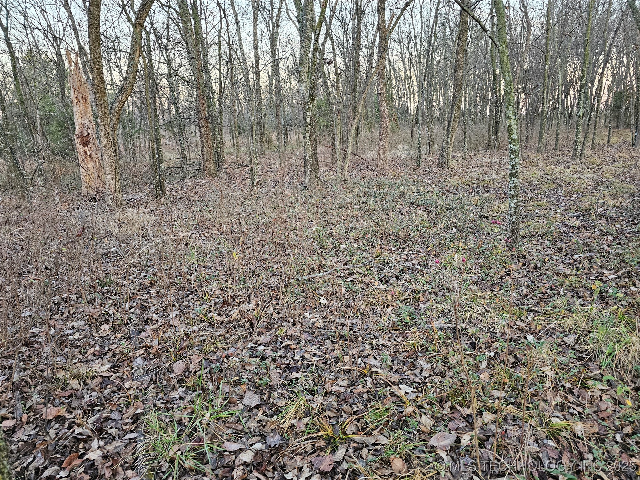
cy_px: 240
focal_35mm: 23
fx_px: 425
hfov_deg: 73.9
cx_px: 320
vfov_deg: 58.9
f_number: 1.7
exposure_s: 1/120
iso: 640
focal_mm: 6.3
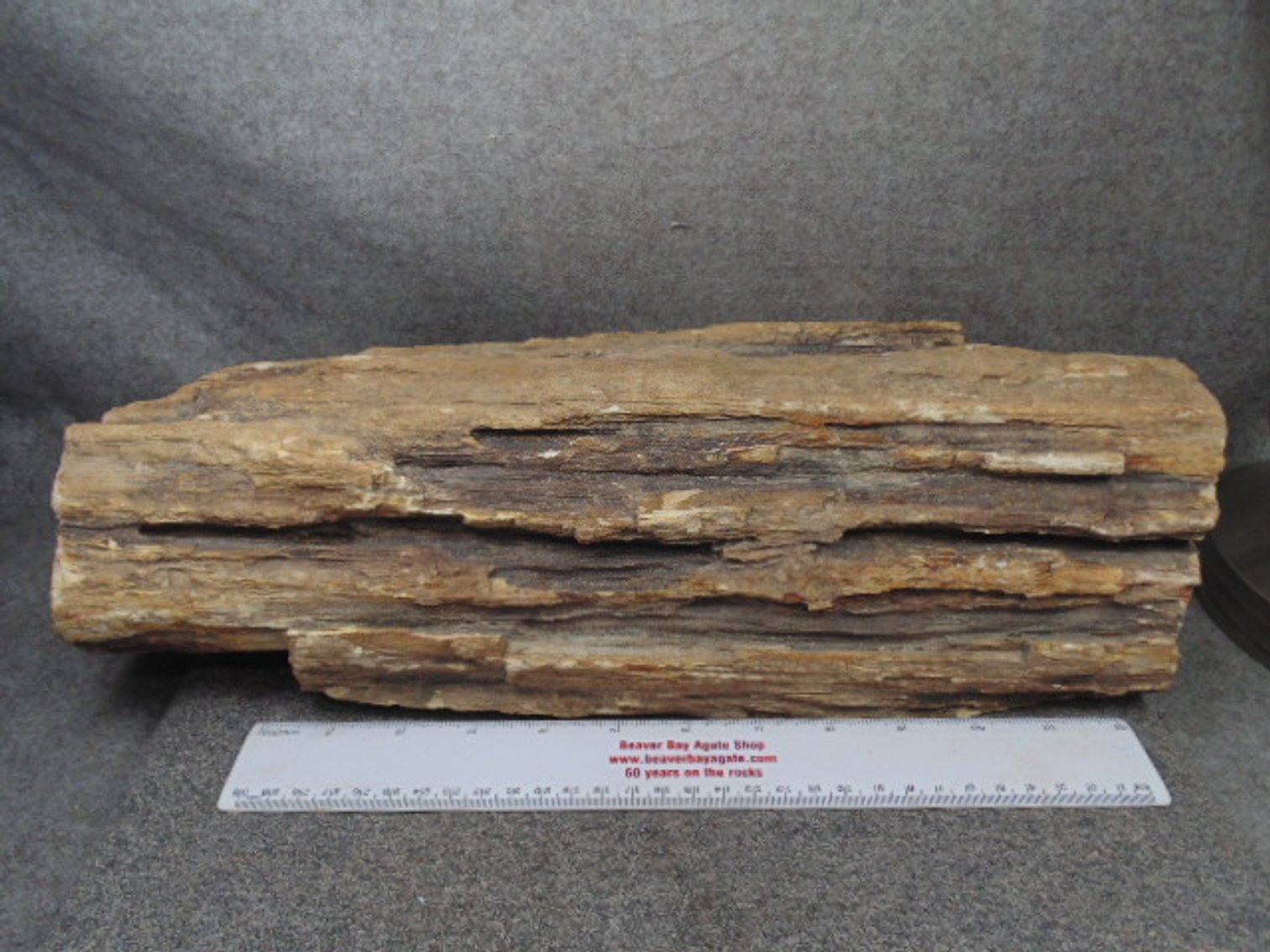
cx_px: 635
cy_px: 476
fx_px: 991
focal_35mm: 27
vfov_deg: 51.4
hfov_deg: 65.3
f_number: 3.2
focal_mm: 4.8
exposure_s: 1/30
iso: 100
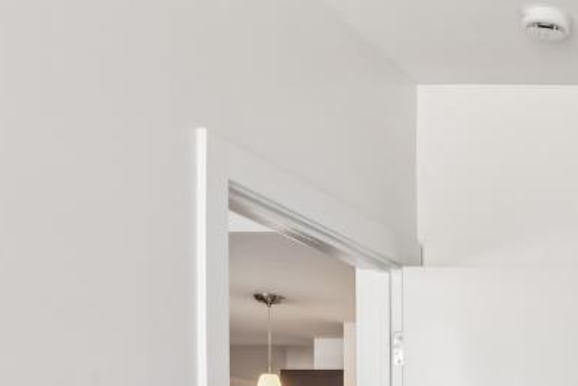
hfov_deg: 21.6
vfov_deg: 17.1
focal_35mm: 73
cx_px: 938
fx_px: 1172
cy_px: 551
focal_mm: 19
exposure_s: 1/6
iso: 100
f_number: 11
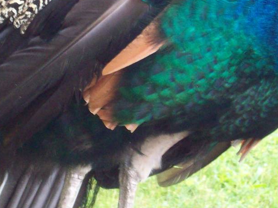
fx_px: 2329
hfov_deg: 6.8
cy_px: 12
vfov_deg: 5.1
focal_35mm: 290
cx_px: 146
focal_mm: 18.6
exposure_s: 1/35.6
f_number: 5.2
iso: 160
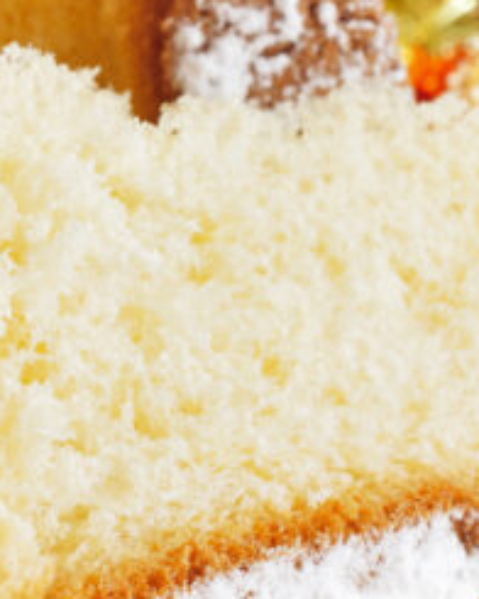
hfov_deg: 10.0
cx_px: 154
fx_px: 2737
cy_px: 308
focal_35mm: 154
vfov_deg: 12.5
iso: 200
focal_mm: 35
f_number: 9
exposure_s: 1/125
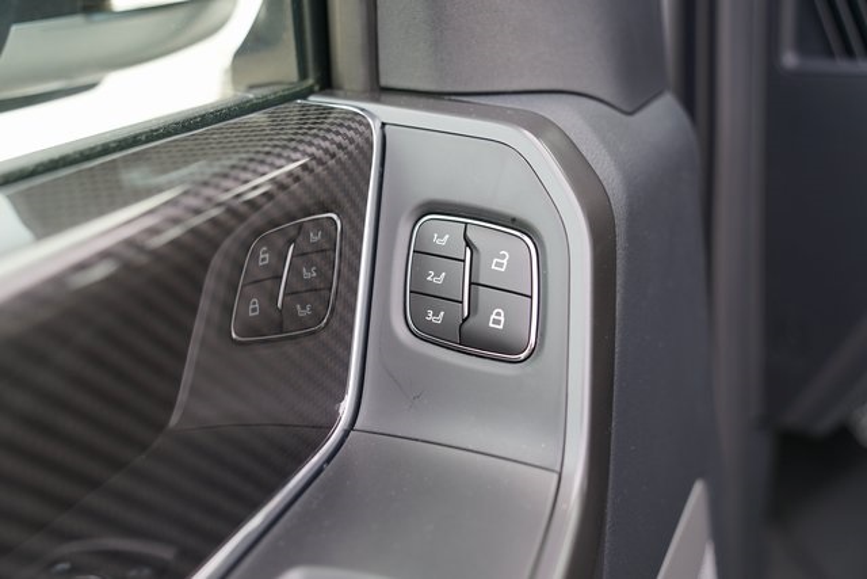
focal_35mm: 40
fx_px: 963
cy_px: 290
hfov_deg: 48.4
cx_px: 434
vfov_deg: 33.4
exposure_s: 1/60
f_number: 4
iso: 125
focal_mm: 40
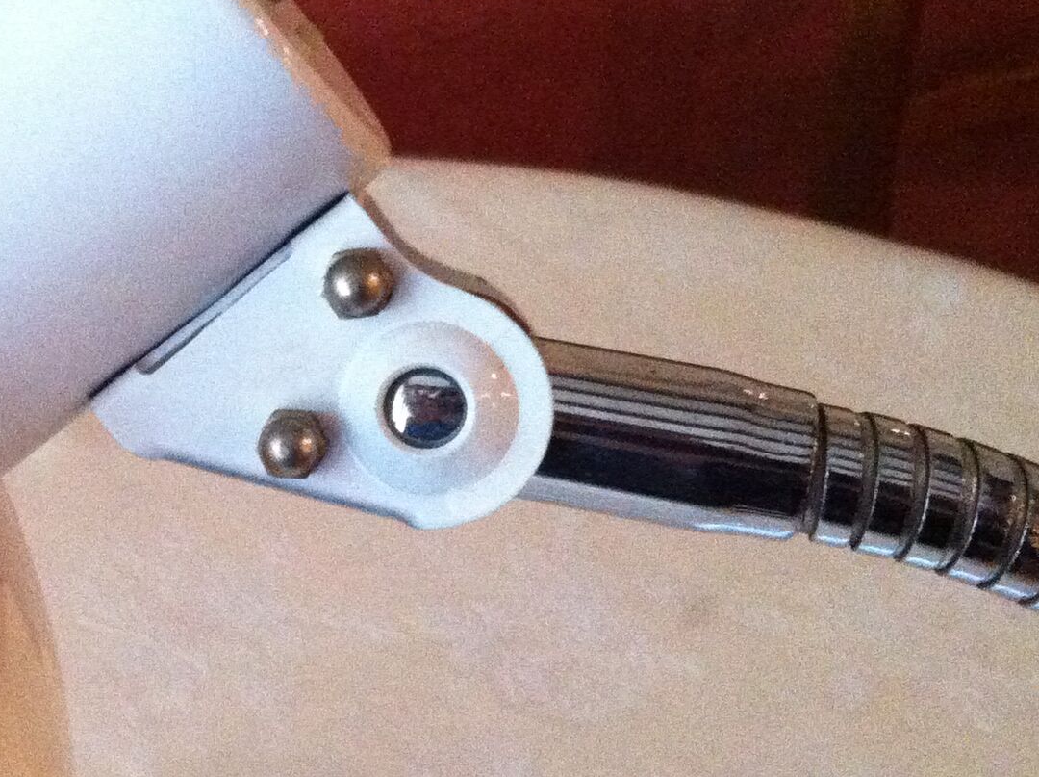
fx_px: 2518
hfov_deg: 22.8
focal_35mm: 84
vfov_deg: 17.5
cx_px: 115
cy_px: 416
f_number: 2.8
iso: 640
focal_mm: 3.85
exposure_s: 1/15
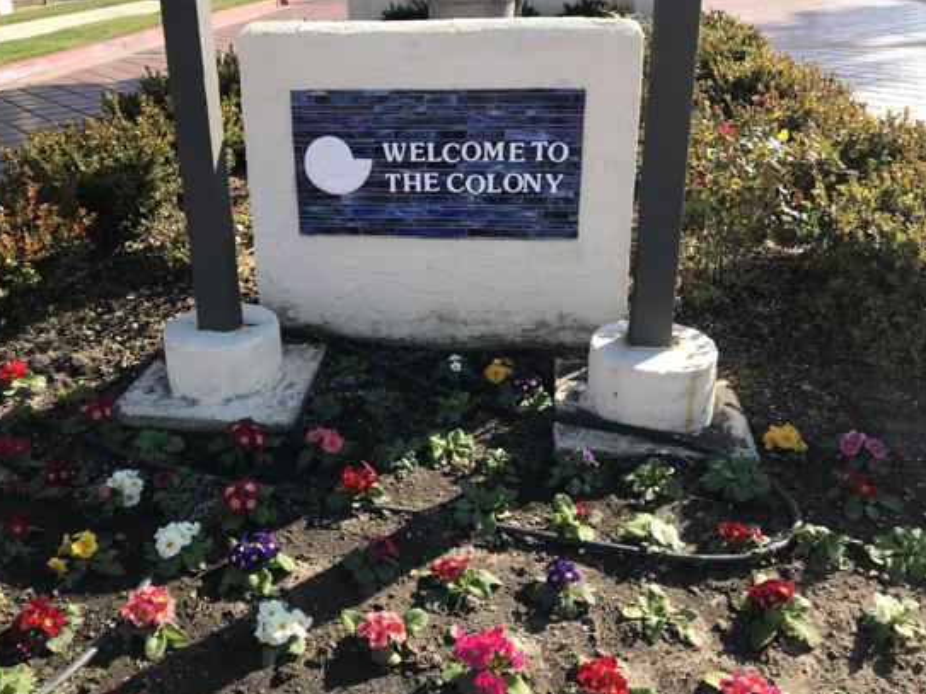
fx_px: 883
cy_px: 297
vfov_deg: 42.8
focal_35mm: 33
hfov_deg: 55.2
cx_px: 413
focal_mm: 3.99
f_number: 1.8
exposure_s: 1/825
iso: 20
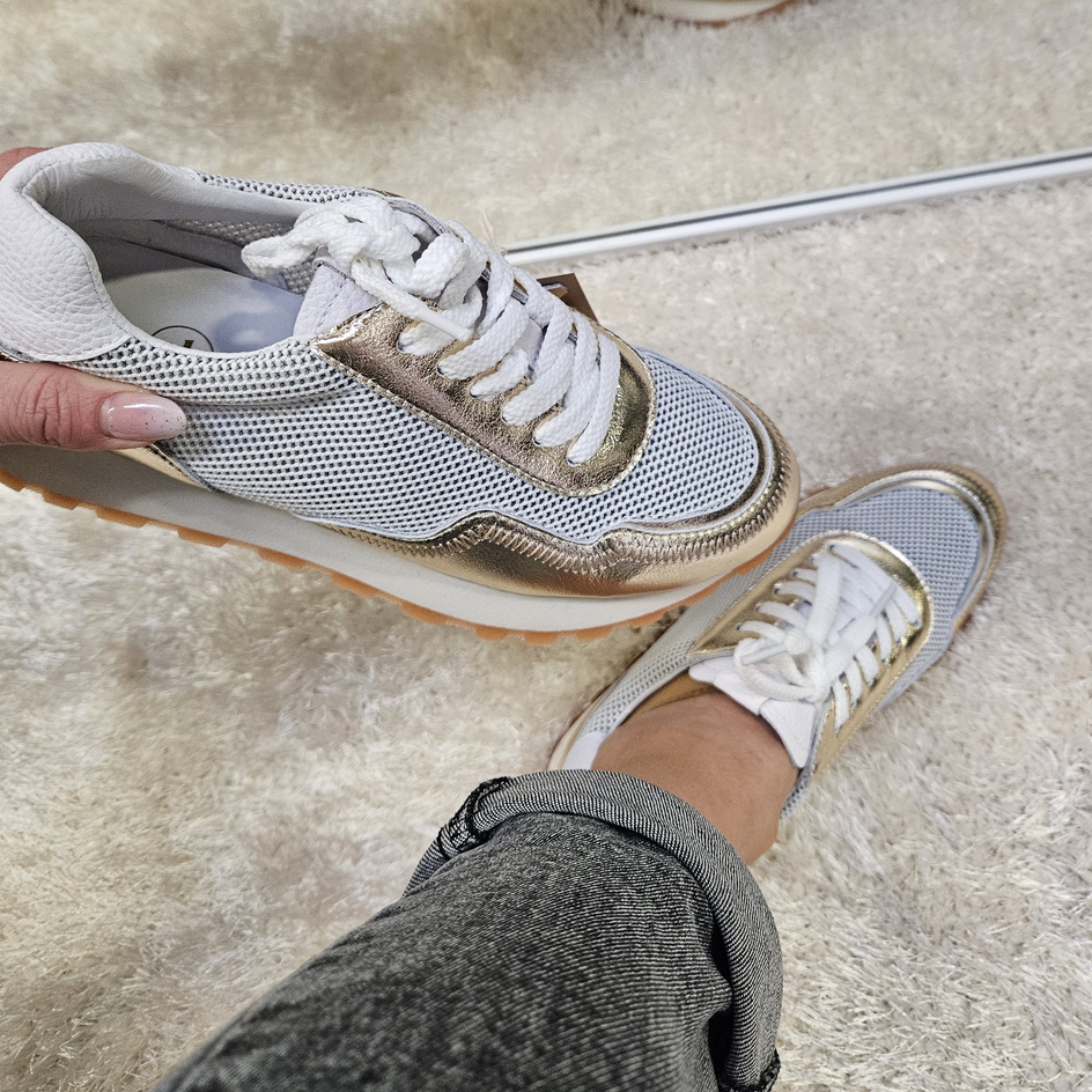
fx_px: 999
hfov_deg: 57.3
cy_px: 368
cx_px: 558
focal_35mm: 28
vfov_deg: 56.1
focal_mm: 5.4
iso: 500
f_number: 1.8
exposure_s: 1/100
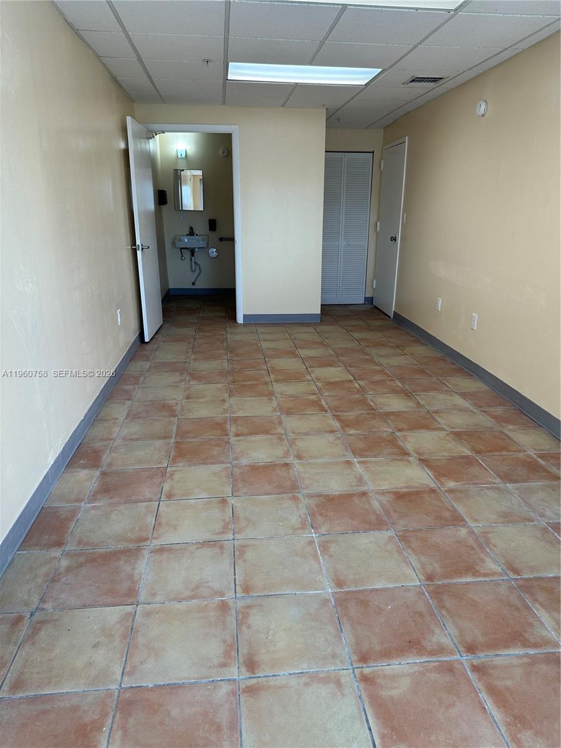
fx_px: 519
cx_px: 280
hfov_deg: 56.8
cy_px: 374
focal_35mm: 24
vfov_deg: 71.6
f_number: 1.78
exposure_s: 1/185
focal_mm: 6.86
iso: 80
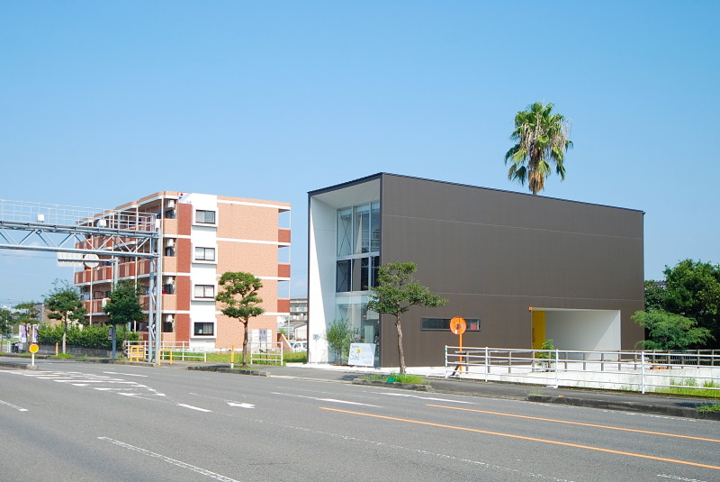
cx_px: 360
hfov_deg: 53.1
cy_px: 241
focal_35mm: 36
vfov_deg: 36.9
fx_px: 721
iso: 100
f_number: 7.1
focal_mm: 24
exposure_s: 1/200
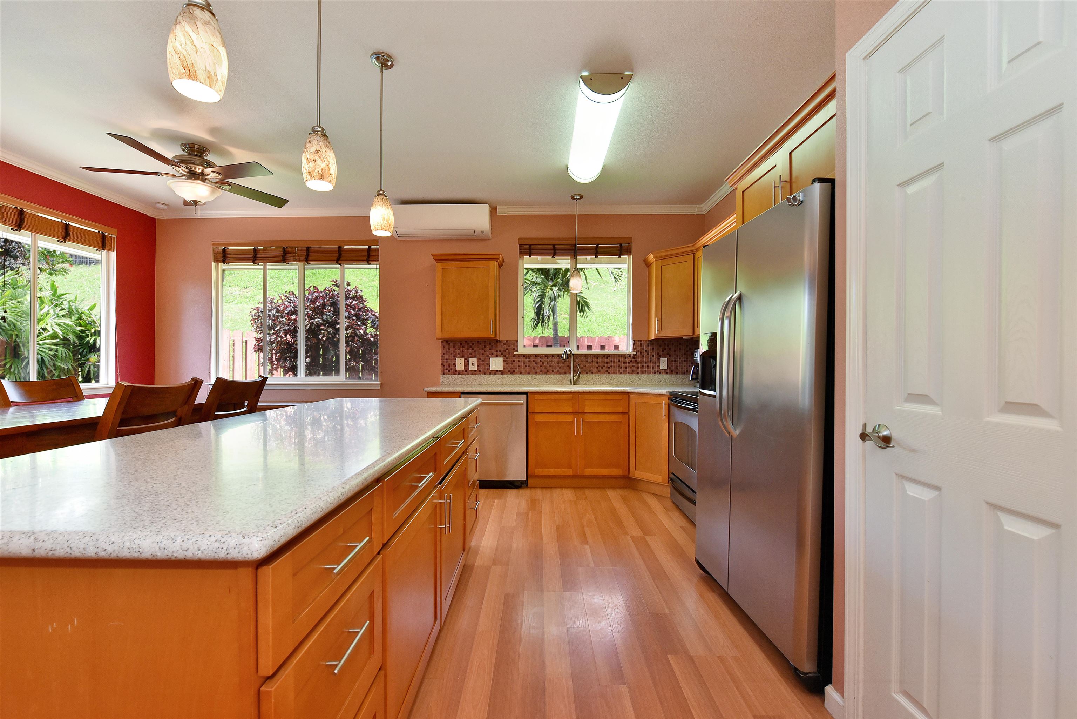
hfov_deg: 104.2
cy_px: 360
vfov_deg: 81.2
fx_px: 419
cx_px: 538
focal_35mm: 14
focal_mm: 14
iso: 450
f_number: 5.6
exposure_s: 1/125
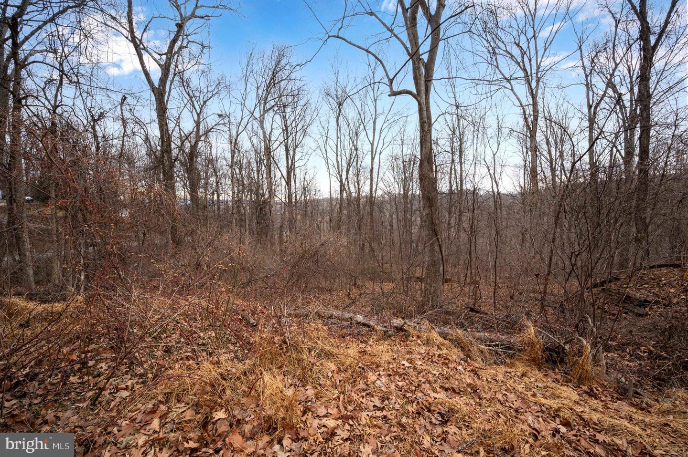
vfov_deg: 81.1
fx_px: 267
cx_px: 344
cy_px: 228
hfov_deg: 104.3
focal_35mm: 14
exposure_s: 1/320
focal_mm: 14
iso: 1000
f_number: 9
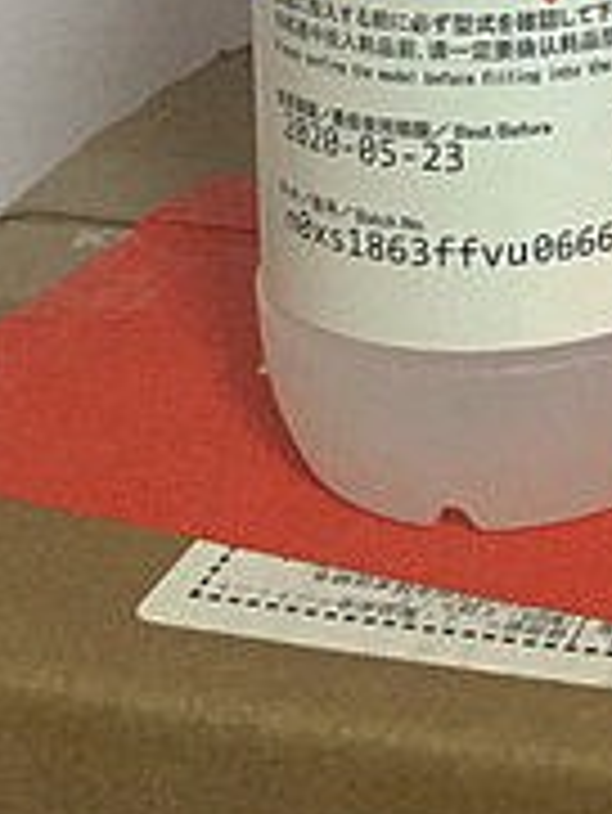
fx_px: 2260
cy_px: -436
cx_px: 828
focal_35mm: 96
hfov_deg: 14.7
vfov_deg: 18.0
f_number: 2.2
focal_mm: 4.15
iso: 250
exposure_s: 1/20
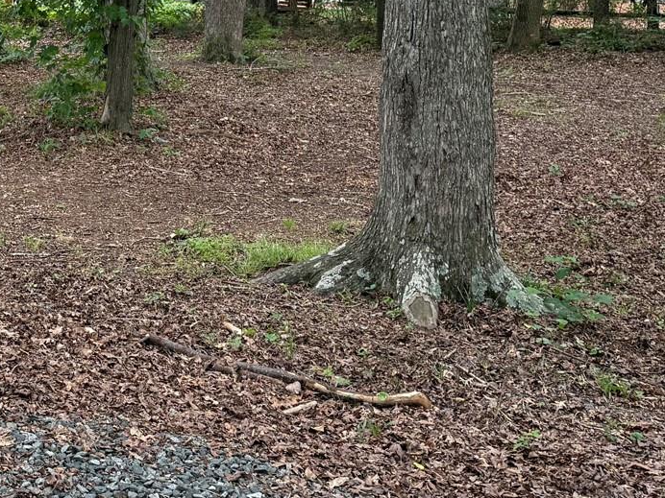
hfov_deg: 26.0
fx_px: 1364
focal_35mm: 71
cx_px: 6
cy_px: 68
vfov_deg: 20.4
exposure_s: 1/243
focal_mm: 6.76
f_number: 1.78
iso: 125
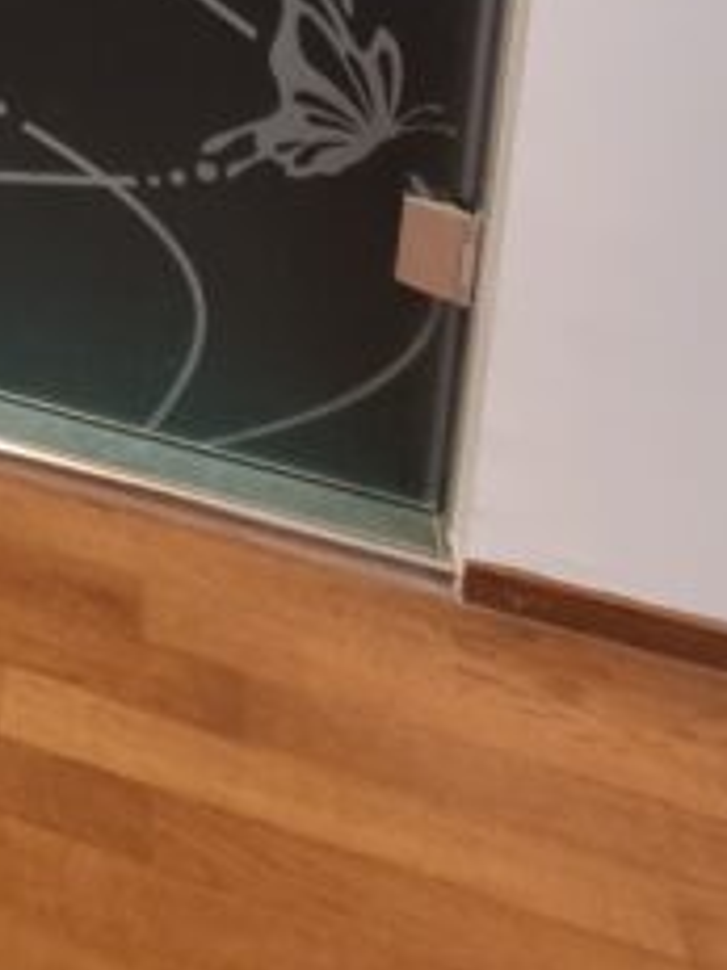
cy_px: -718
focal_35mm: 58
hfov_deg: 19.9
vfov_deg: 22.3
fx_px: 1626
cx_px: -502
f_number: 2.2
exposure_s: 1/50
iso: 320
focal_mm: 2.2
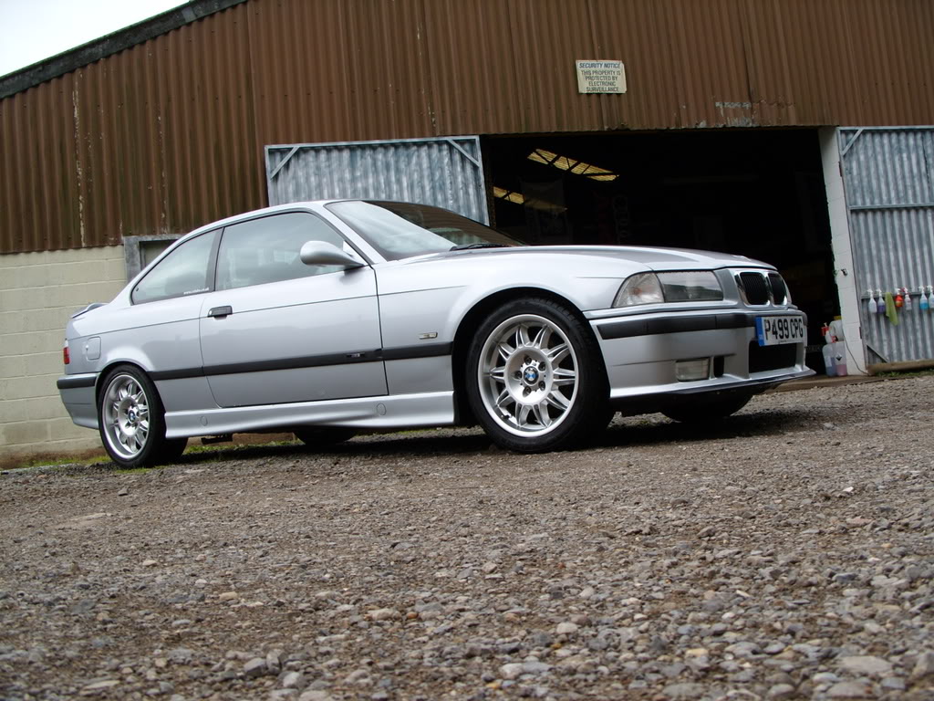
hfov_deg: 49.0
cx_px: 467
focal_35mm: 38
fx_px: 1025
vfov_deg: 37.7
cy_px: 350
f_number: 4
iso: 50
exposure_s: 1/272
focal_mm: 7.8
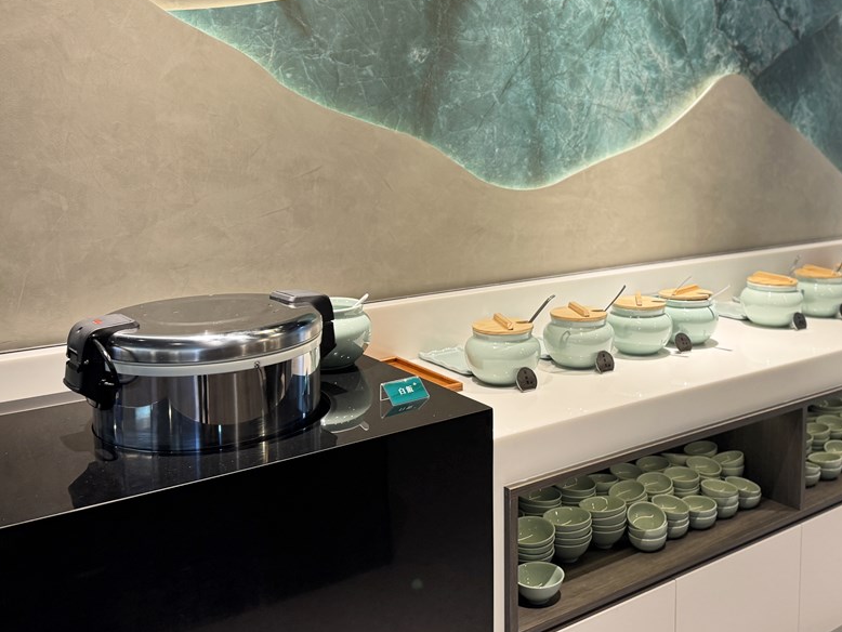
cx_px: 528
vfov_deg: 38.3
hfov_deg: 49.6
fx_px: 900
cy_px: 211
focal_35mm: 37
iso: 200
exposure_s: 1/49
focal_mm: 6.76
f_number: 1.78
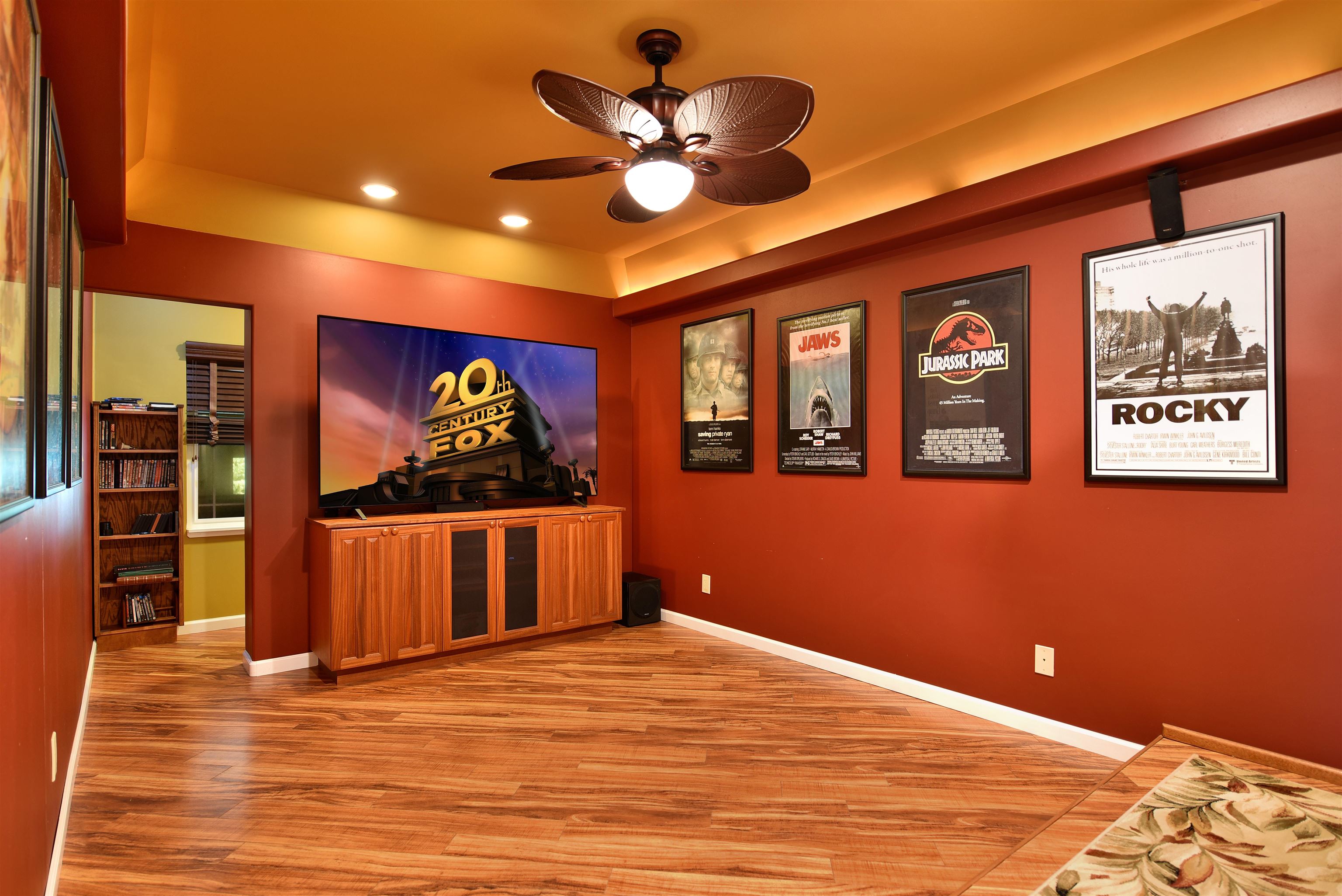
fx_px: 671
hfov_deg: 90.0
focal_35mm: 18
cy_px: 448
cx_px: 671
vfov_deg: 67.4
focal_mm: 18
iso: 6400
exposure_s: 1/60
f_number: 16
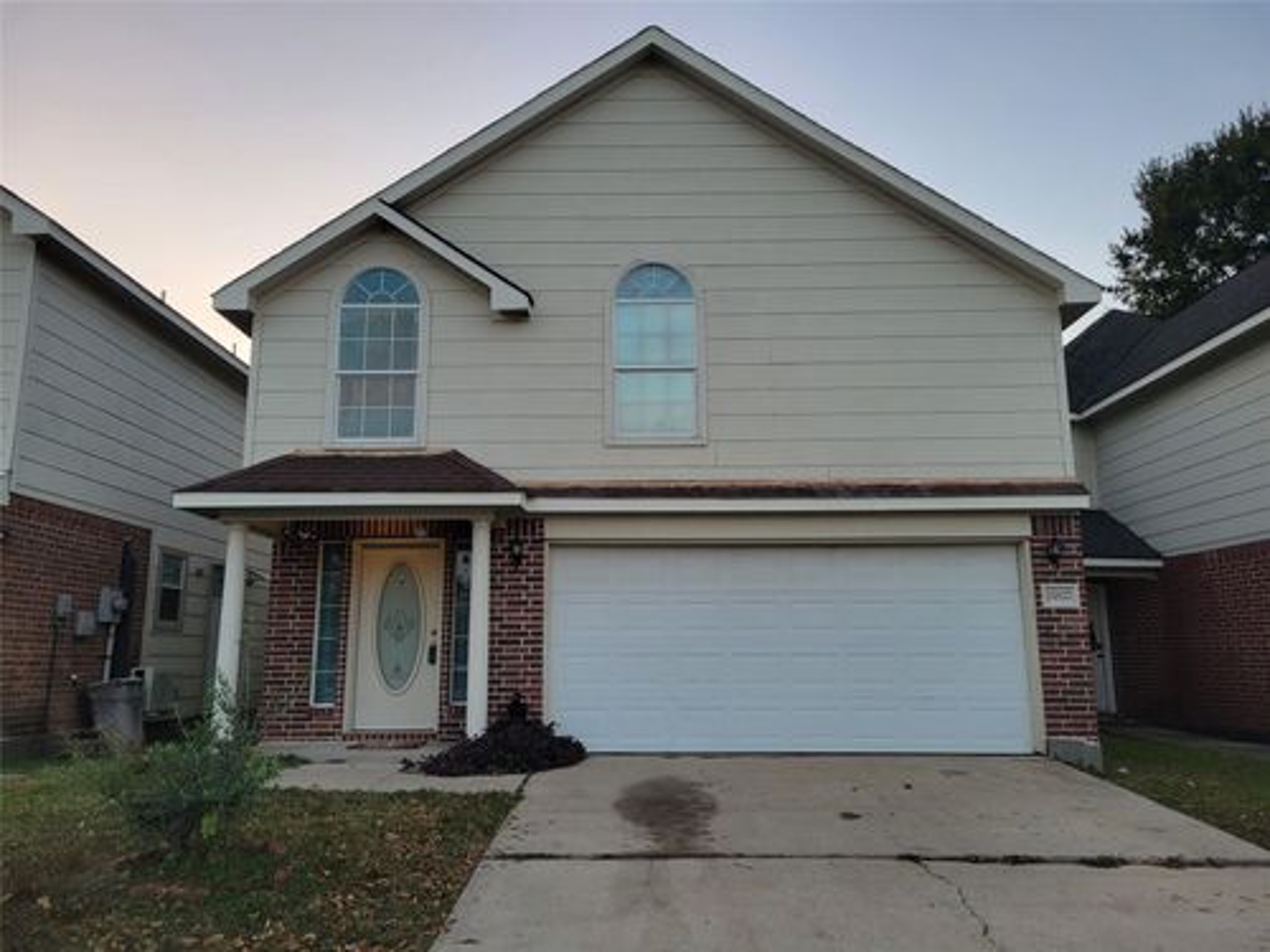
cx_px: 635
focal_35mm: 26
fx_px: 954
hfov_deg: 67.3
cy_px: 476
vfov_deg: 53.1
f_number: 1.8
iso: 40
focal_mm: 5.4
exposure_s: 1/200
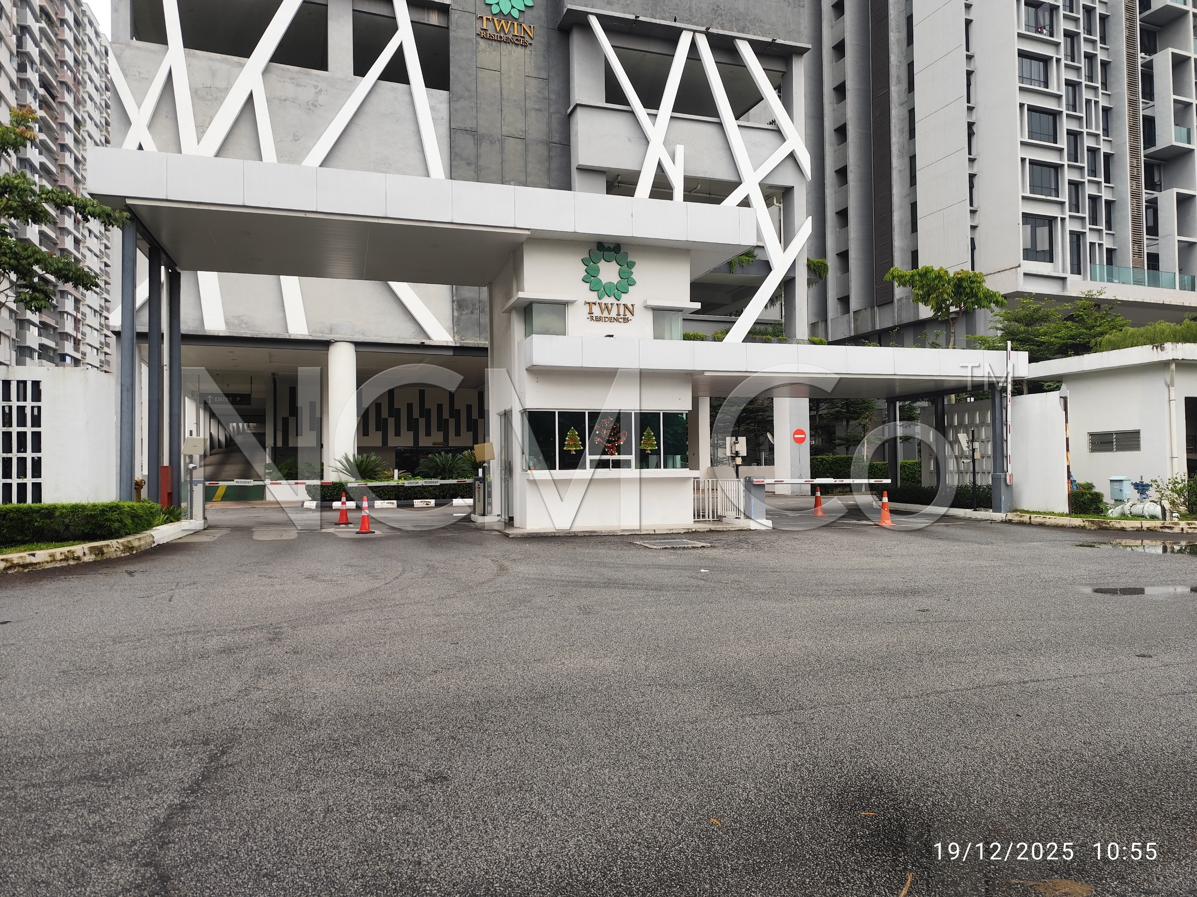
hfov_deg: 73.9
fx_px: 795
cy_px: 448
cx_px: 598
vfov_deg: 58.9
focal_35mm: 23
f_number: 1.65
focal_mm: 6.14
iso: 50
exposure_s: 1/185
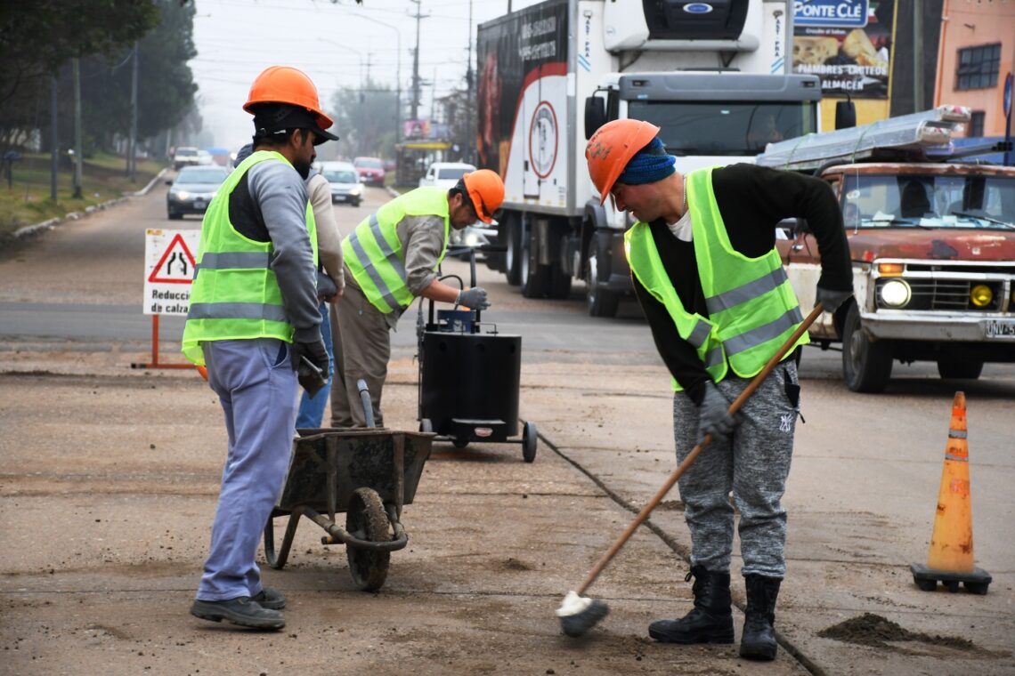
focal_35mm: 105
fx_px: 2960
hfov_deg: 19.5
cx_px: 508
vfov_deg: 13.0
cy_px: 338
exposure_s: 1/100
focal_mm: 70
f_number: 5
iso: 360
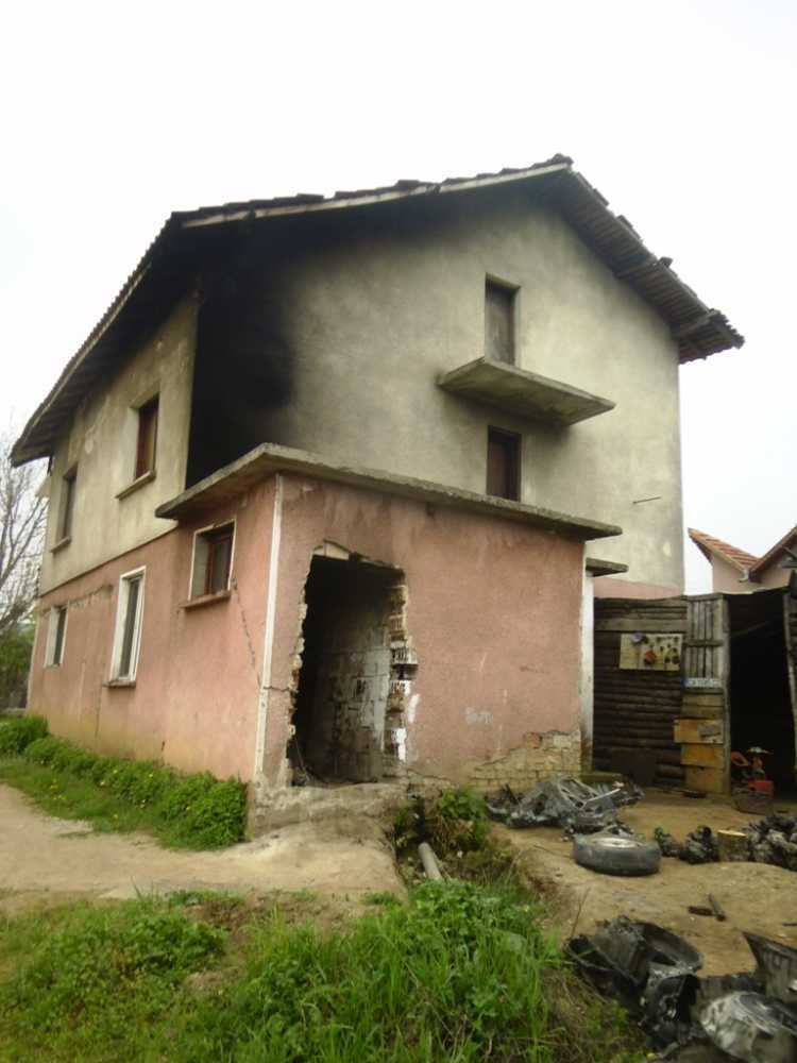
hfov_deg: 53.1
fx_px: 798
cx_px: 398
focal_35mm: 26
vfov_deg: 67.3
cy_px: 532
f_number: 7.9
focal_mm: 4.7
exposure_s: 1/80
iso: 100
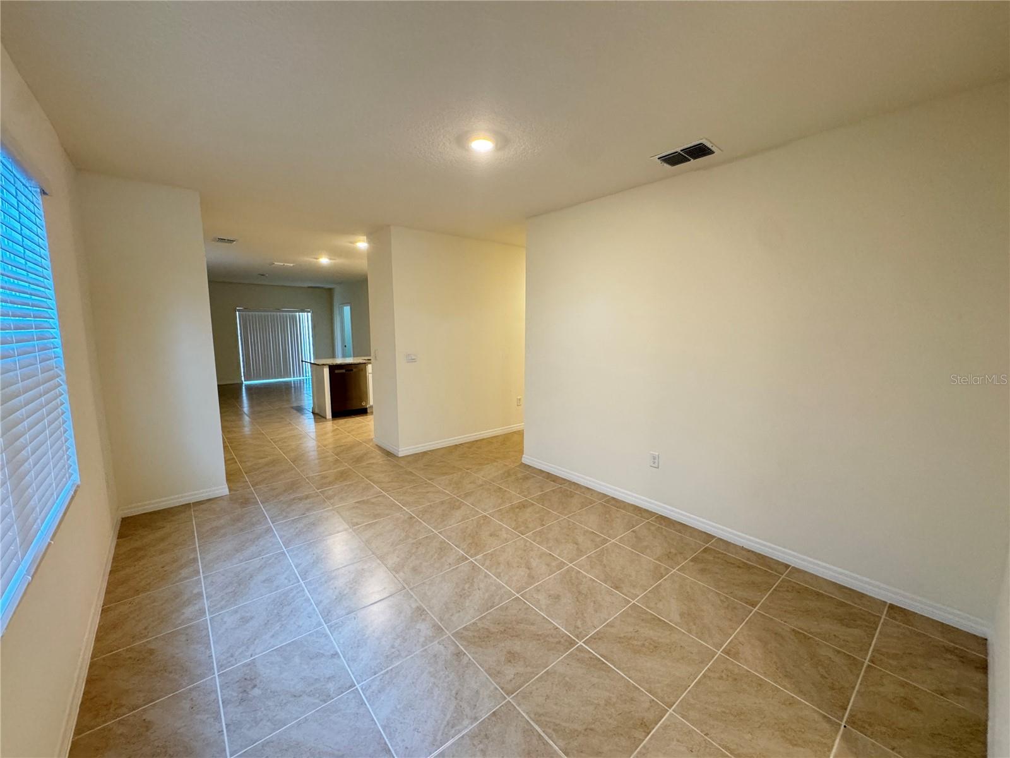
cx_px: 505
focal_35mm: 14
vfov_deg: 85.7
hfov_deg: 102.1
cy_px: 379
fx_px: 408
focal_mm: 2.22
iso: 400
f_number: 2.2
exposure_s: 1/60
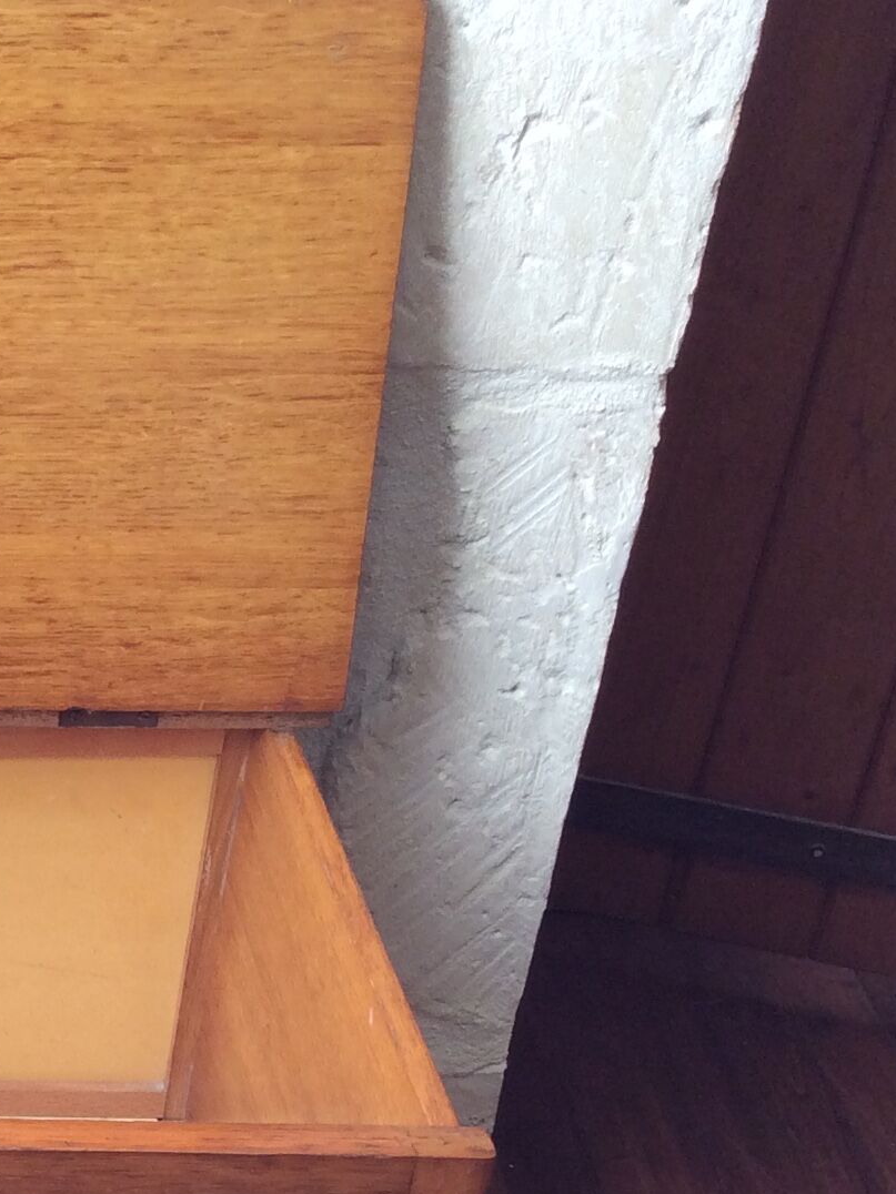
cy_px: 861
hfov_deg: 17.5
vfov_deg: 25.1
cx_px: -390
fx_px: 2657
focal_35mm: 77
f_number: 2.4
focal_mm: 3.3
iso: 40
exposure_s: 1/33
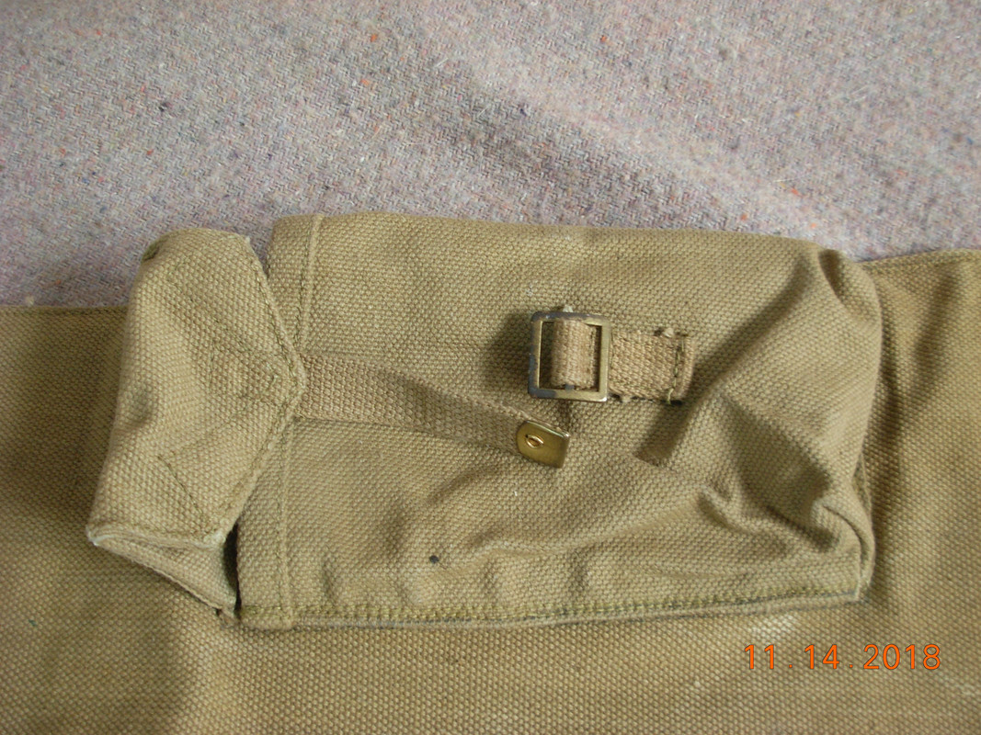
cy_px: 368
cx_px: 490
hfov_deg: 49.0
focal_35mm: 38
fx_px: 1077
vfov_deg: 37.7
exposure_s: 1/4
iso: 122
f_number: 2.9
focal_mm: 6.3
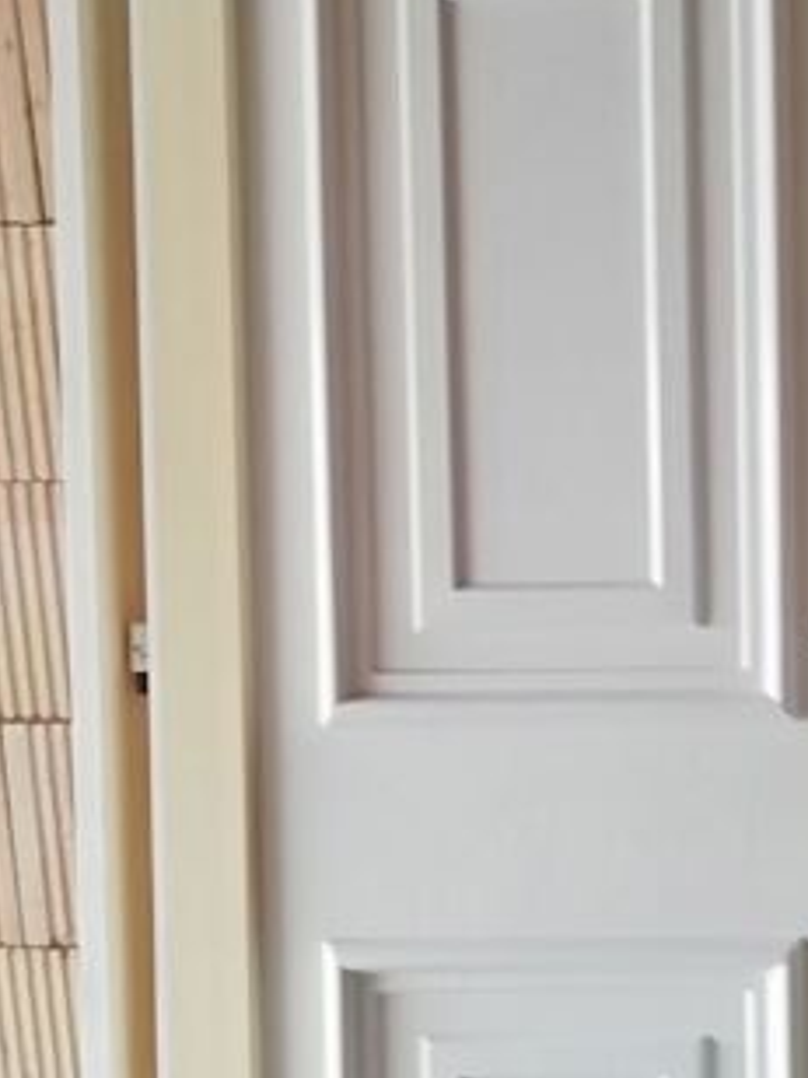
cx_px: 686
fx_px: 1681
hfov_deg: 26.4
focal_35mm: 54
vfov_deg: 35.4
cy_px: 634
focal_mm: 3.46
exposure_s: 1/33.3
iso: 200
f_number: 2.2
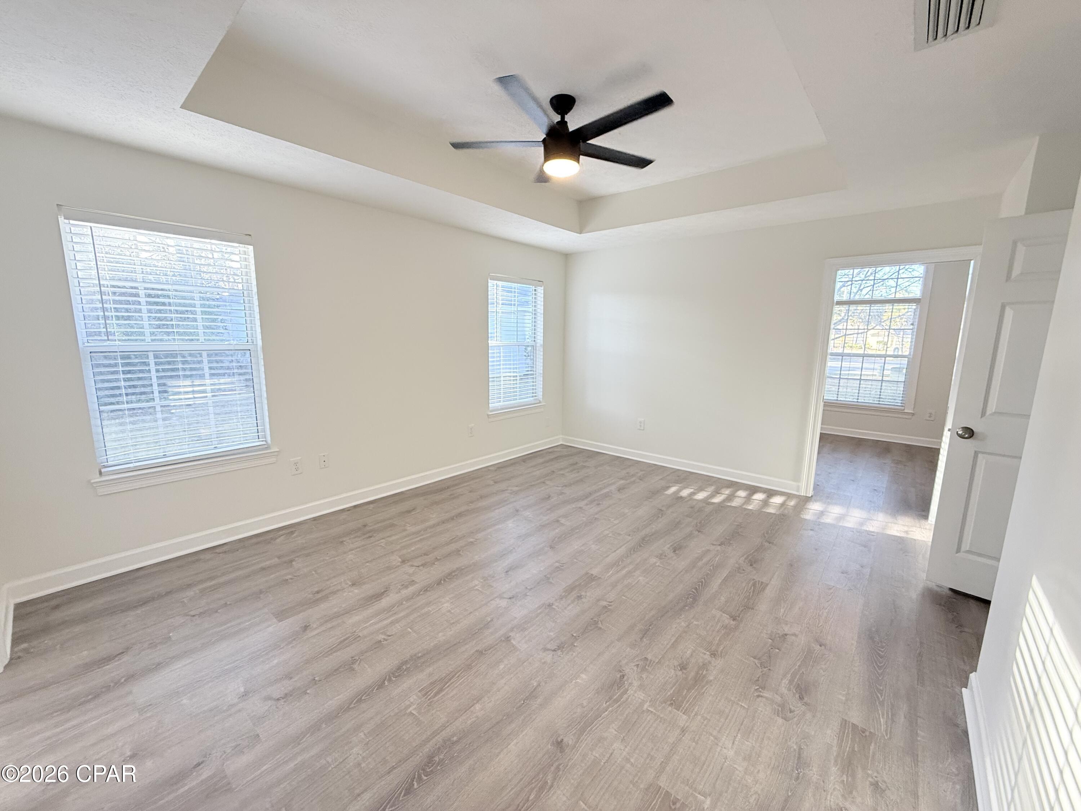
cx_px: 540
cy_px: 406
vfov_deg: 85.7
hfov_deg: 102.1
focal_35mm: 14
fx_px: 437
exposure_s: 1/120
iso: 160
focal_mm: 2.22
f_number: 2.2
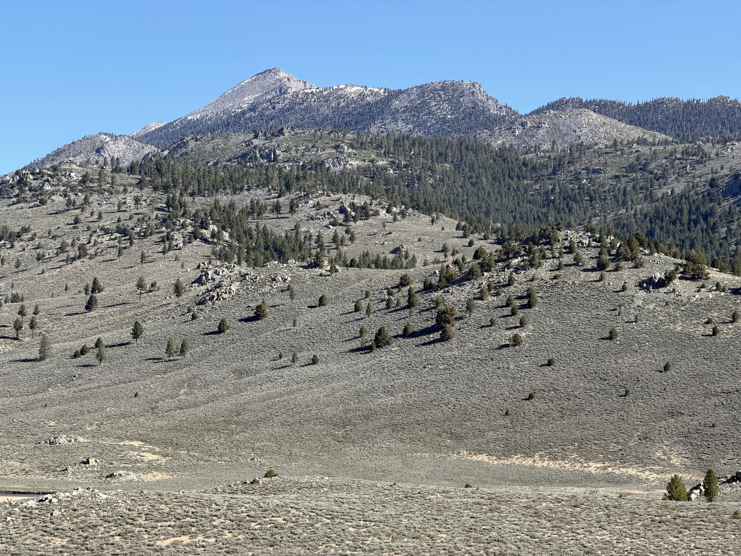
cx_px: 370
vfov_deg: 14.8
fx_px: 2141
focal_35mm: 100
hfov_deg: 19.6
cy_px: 278
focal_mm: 16.89
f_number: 2.8
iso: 40
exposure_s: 1/638
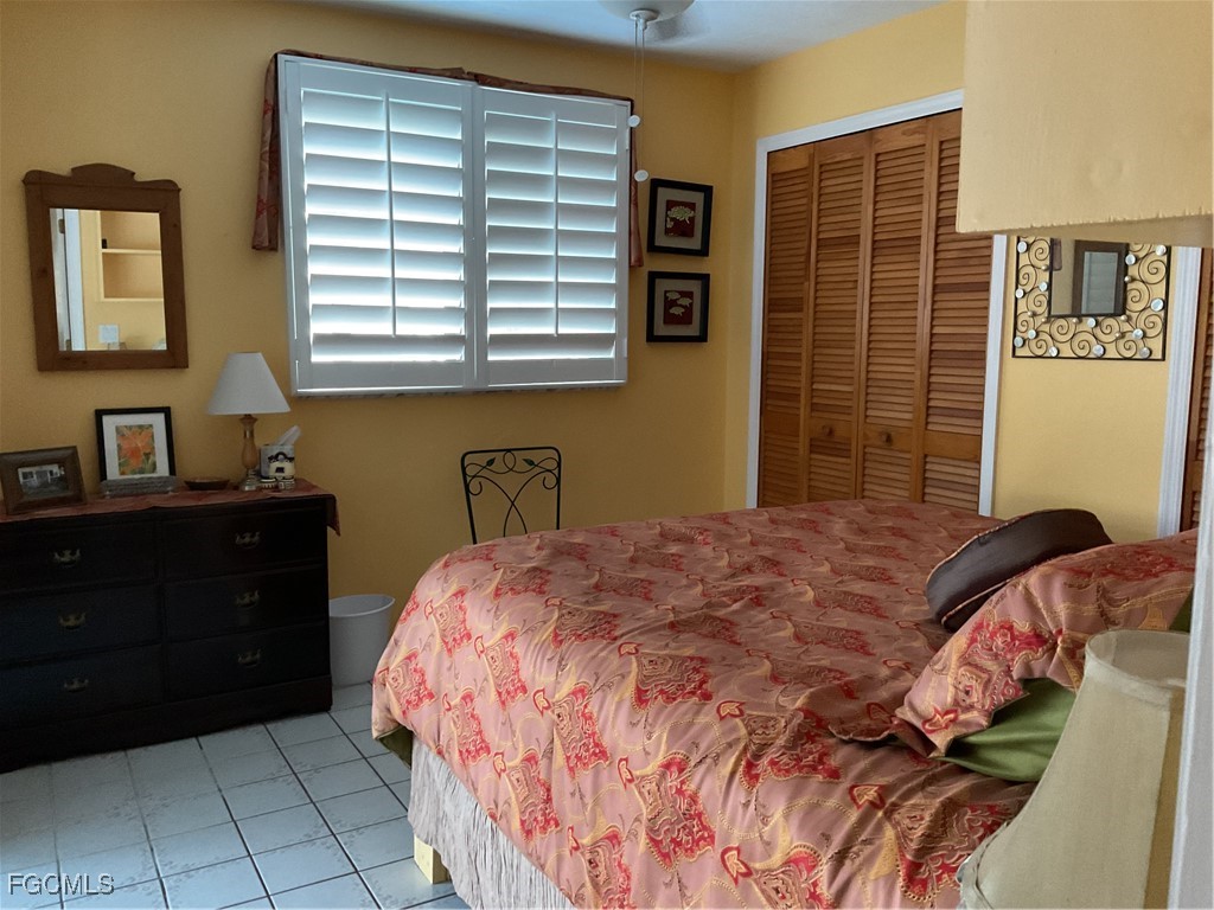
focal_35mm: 29
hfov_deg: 61.7
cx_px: 607
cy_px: 455
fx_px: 1017
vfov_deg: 48.2
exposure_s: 1/40
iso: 320
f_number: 1.8
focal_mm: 3
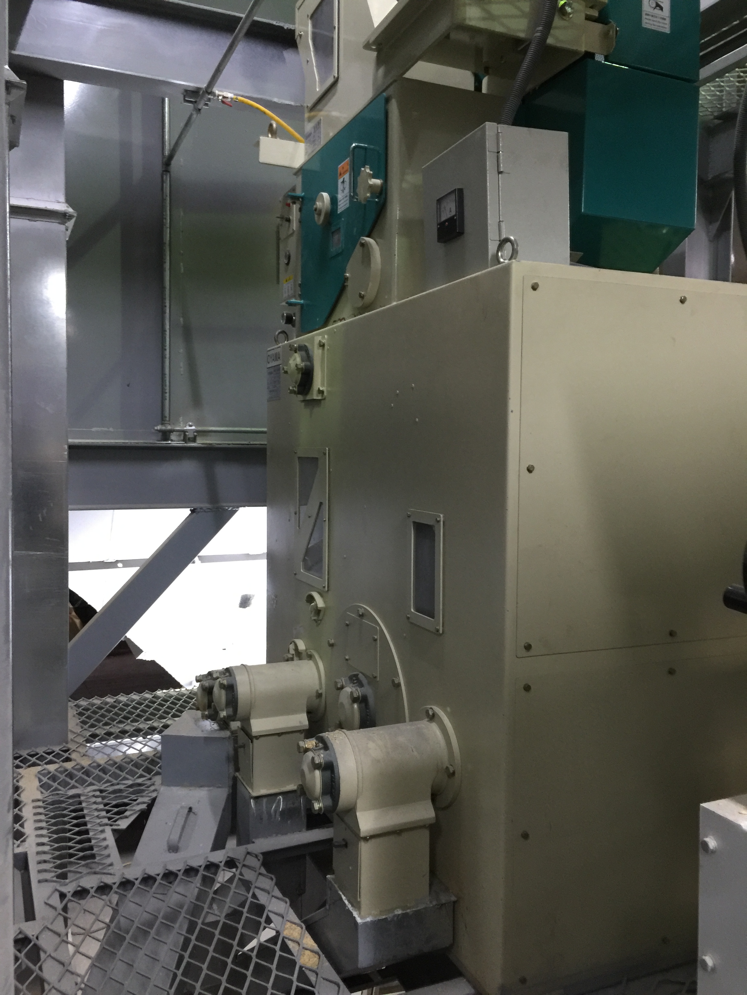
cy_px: 498
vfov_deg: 61.7
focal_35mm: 29
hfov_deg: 48.2
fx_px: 834
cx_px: 374
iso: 125
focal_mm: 4.15
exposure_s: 1/8
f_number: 2.2
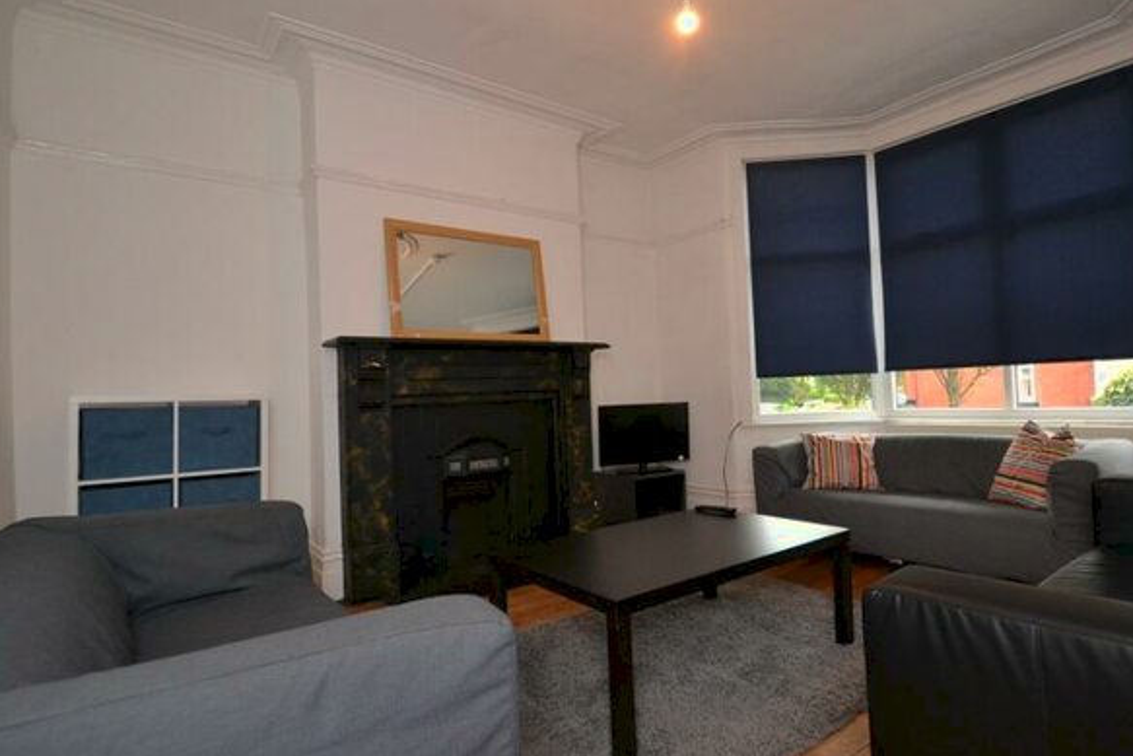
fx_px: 567
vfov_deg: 67.4
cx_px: 649
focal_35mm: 18
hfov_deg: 89.4
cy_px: 372
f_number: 4.5
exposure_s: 1/200
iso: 1600
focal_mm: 10
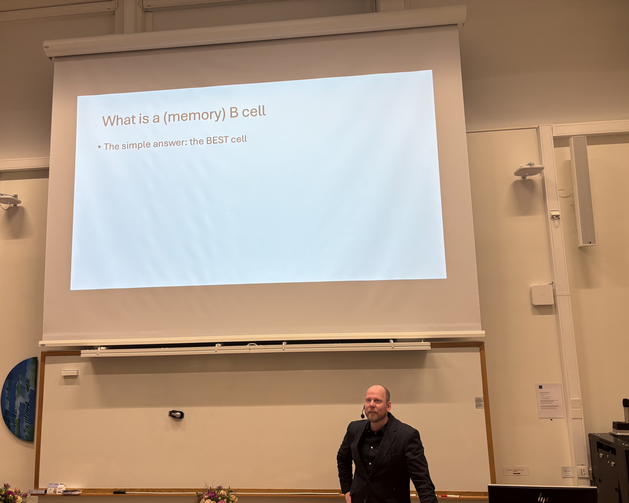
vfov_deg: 51.5
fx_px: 521
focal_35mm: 28
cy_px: 259
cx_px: 286
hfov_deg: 62.1
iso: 50
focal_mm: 5.96
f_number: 1.6
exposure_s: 1/121
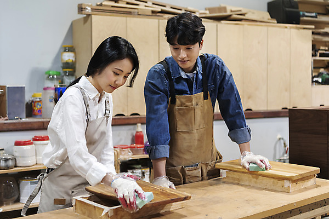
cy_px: 110
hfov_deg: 39.6
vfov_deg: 27.0
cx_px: 164
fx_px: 457
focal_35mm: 50
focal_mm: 50
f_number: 2.8
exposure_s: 1/60
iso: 800
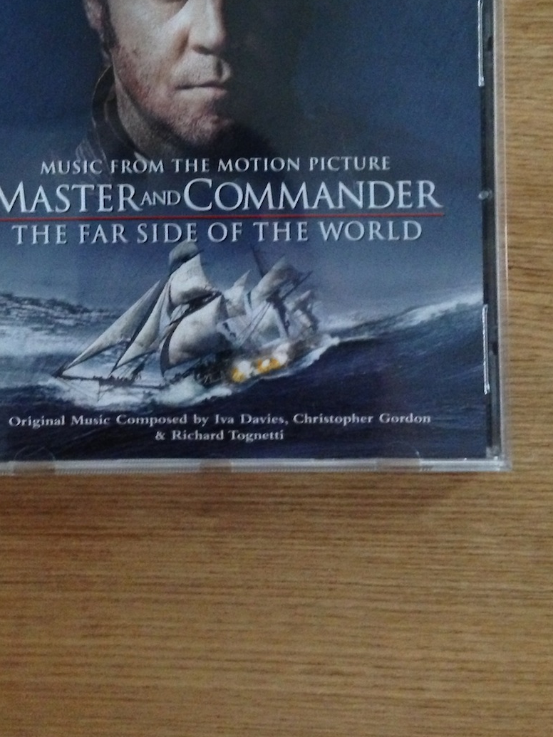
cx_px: 218
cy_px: 196
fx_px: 1087
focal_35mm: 51
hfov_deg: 28.5
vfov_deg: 36.7
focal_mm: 4.13
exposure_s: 1/15
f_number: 2.4
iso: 800
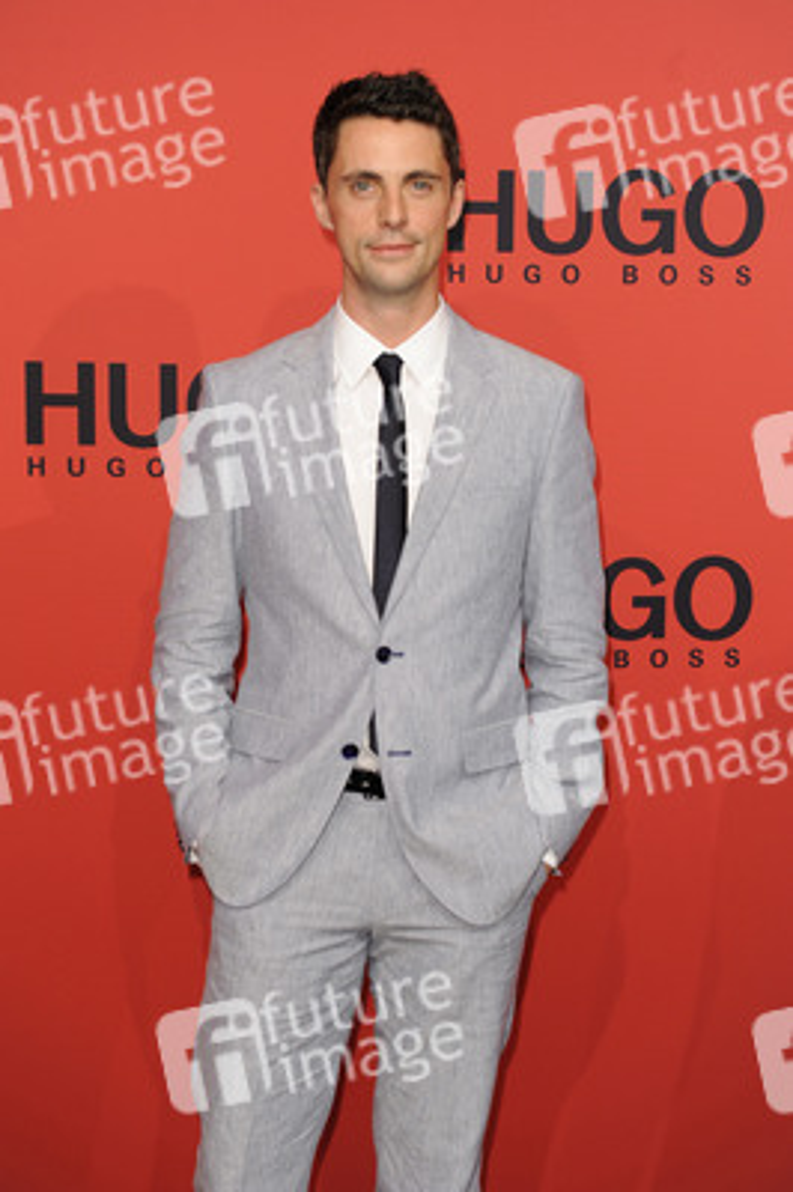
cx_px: 396
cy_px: 596
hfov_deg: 19.4
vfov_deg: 28.9
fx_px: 2317
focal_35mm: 70
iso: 800
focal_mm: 70
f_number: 5.6
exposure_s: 1/160
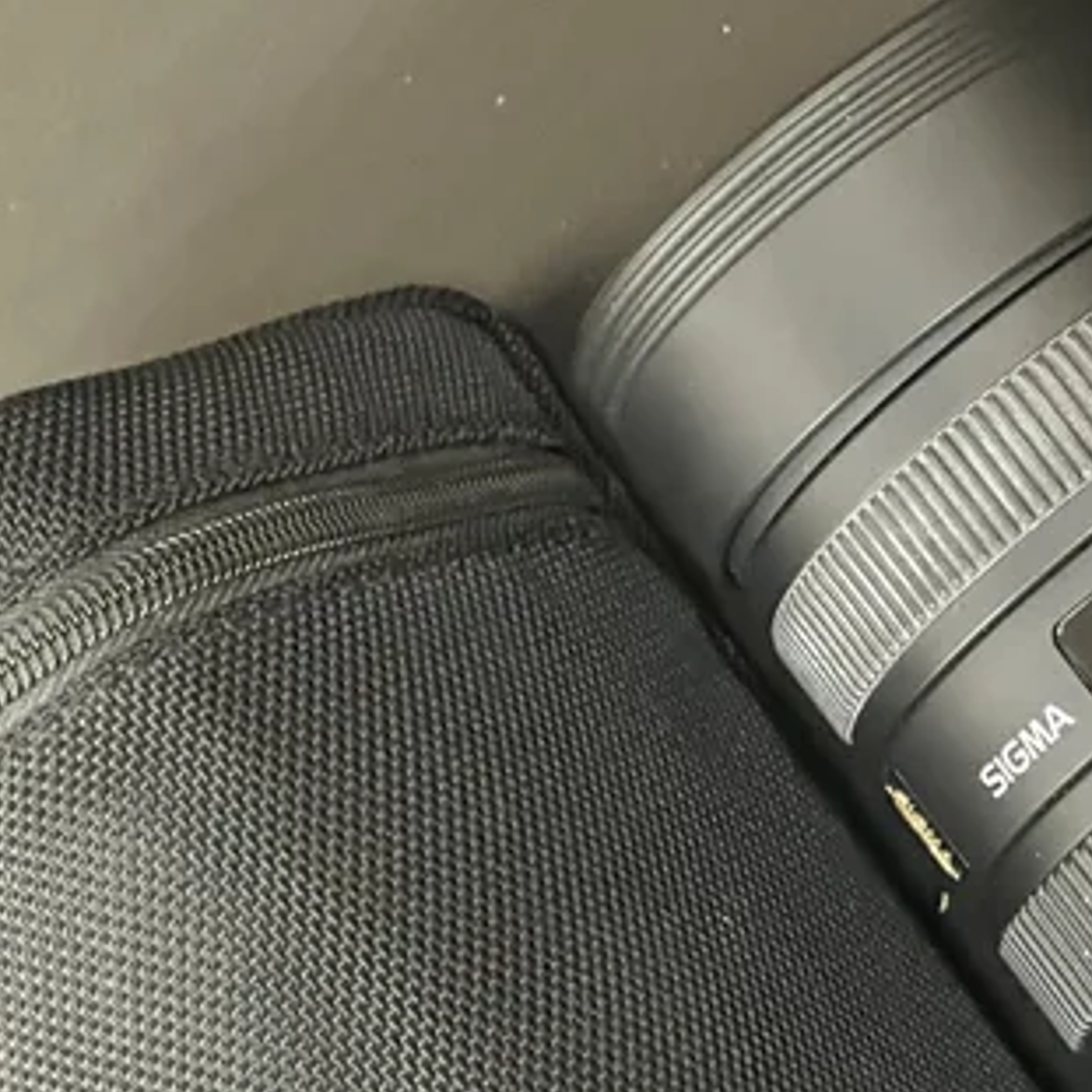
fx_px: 4997
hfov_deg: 12.5
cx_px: 744
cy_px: 787
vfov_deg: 12.4
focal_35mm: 140
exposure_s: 1/25
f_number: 2.8
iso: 1600
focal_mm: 9
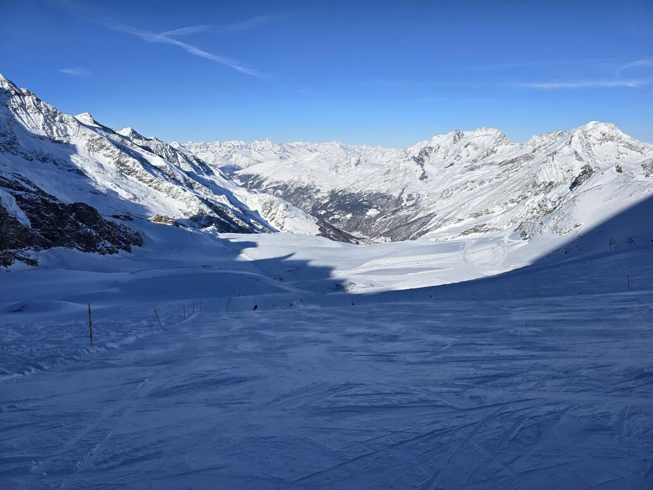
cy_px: 245
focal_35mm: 23
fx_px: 434
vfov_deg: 58.9
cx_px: 326
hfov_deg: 73.9
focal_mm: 6.3
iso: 12
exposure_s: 1/1422
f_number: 1.7
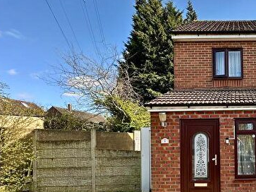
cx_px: 239
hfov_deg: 55.0
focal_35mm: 27
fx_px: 200
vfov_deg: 49.9
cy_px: 136
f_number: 2.2
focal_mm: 2.22
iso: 40
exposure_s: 1/401
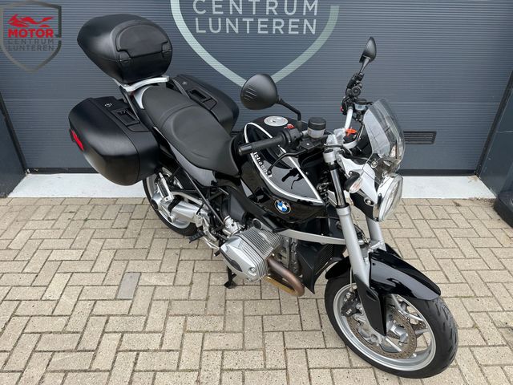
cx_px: 256
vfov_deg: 56.8
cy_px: 192
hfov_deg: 71.6
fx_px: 356
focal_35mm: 24
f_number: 1.78
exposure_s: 1/300
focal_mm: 6.86
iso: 80
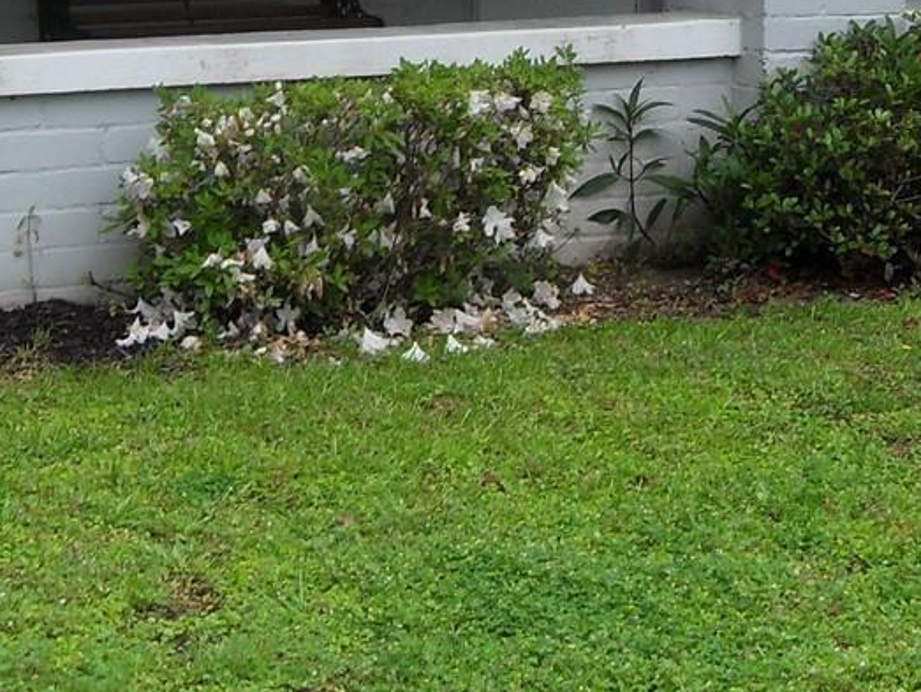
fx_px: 2849
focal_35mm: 107
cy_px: -123
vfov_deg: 13.5
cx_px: 504
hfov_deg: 18.4
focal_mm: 6.3
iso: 80
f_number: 3.5
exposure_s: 1/350
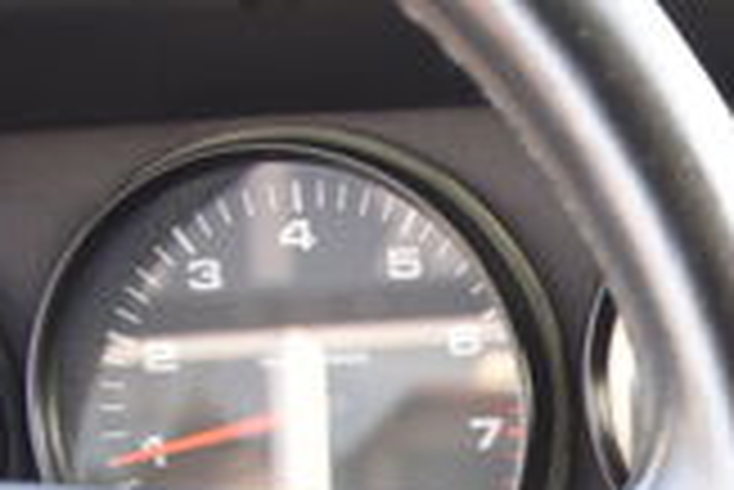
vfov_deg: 5.4
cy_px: 1043
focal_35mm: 247
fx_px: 5048
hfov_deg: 7.8
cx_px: 1680
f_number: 4.5
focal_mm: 35
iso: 500
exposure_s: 1/60
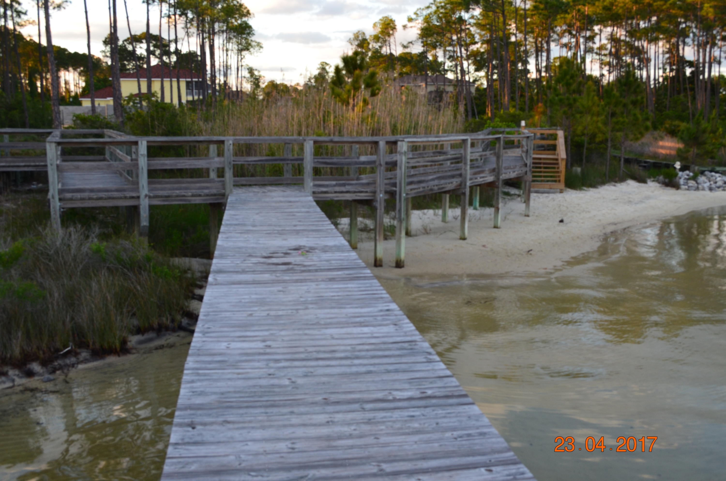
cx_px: 363
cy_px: 240
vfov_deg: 36.7
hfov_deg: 53.2
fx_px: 724
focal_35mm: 36
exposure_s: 1/40
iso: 400
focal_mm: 24
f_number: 9
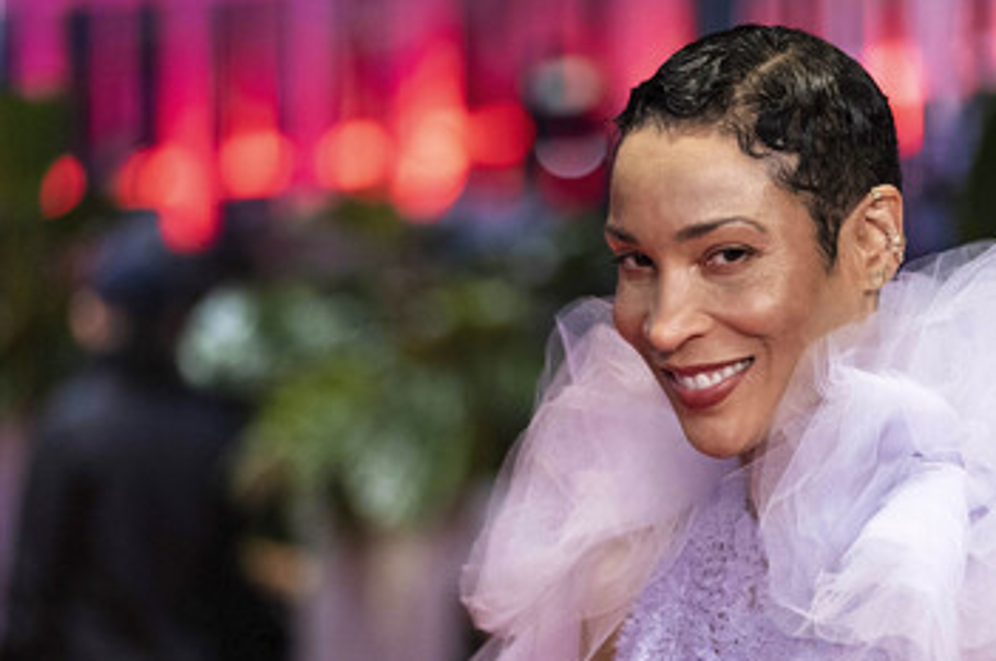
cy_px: 400
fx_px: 7460
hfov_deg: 7.6
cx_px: 609
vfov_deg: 5.1
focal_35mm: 270
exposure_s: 1/250
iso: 2500
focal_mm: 140
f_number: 2.8
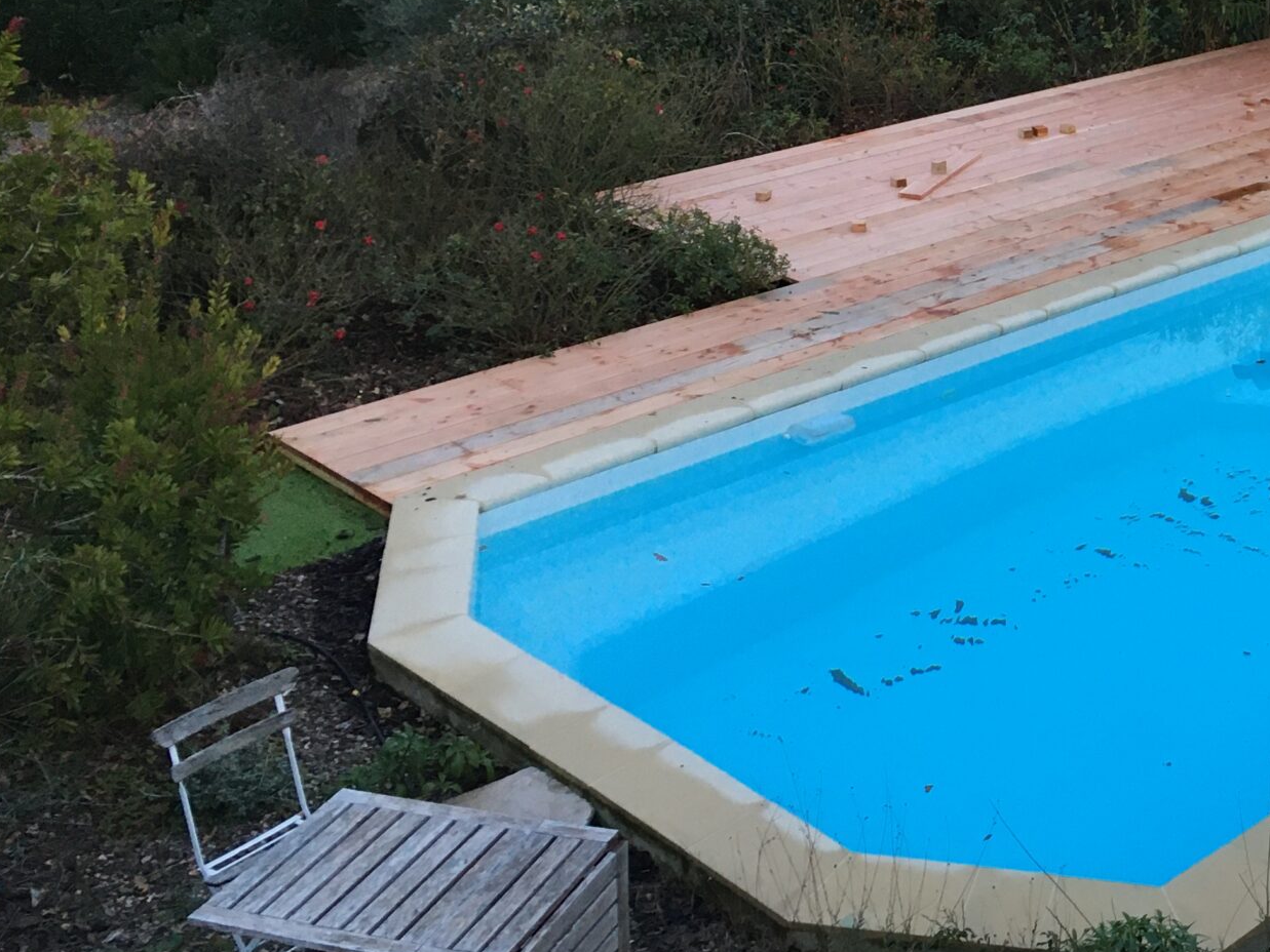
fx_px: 2202
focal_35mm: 60
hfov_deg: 29.7
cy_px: 225
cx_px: 1308
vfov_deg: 24.1
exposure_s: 1/33
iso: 50
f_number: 2.2
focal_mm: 4.15
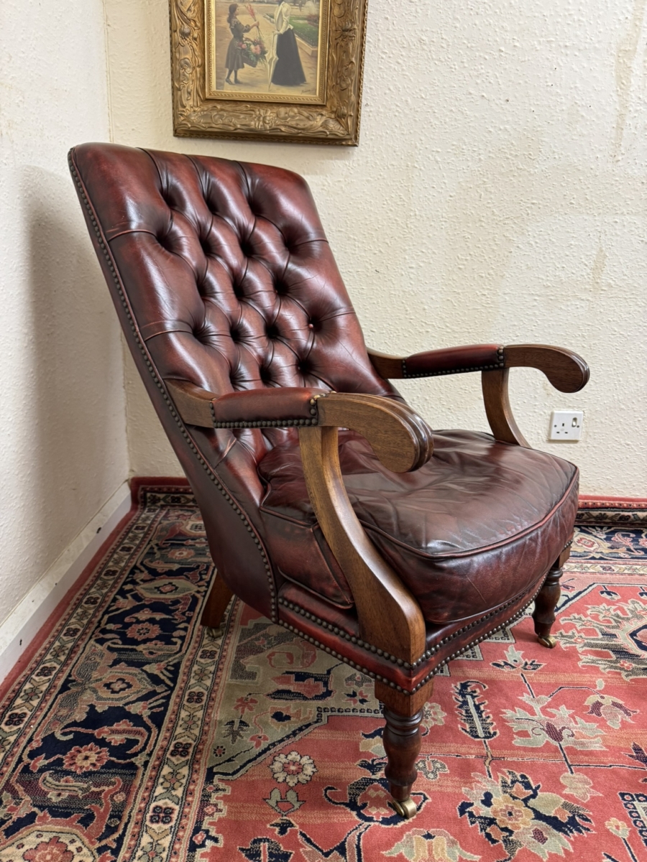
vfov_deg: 71.6
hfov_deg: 56.8
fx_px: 598
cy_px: 431
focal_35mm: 24
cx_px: 324
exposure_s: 1/50
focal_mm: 6.76
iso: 200
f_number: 1.78
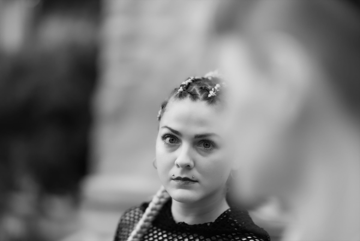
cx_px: 180
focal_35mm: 85
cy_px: 120
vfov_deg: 16.1
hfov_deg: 23.9
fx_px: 851
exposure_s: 1/400
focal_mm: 85
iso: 320
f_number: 1.4
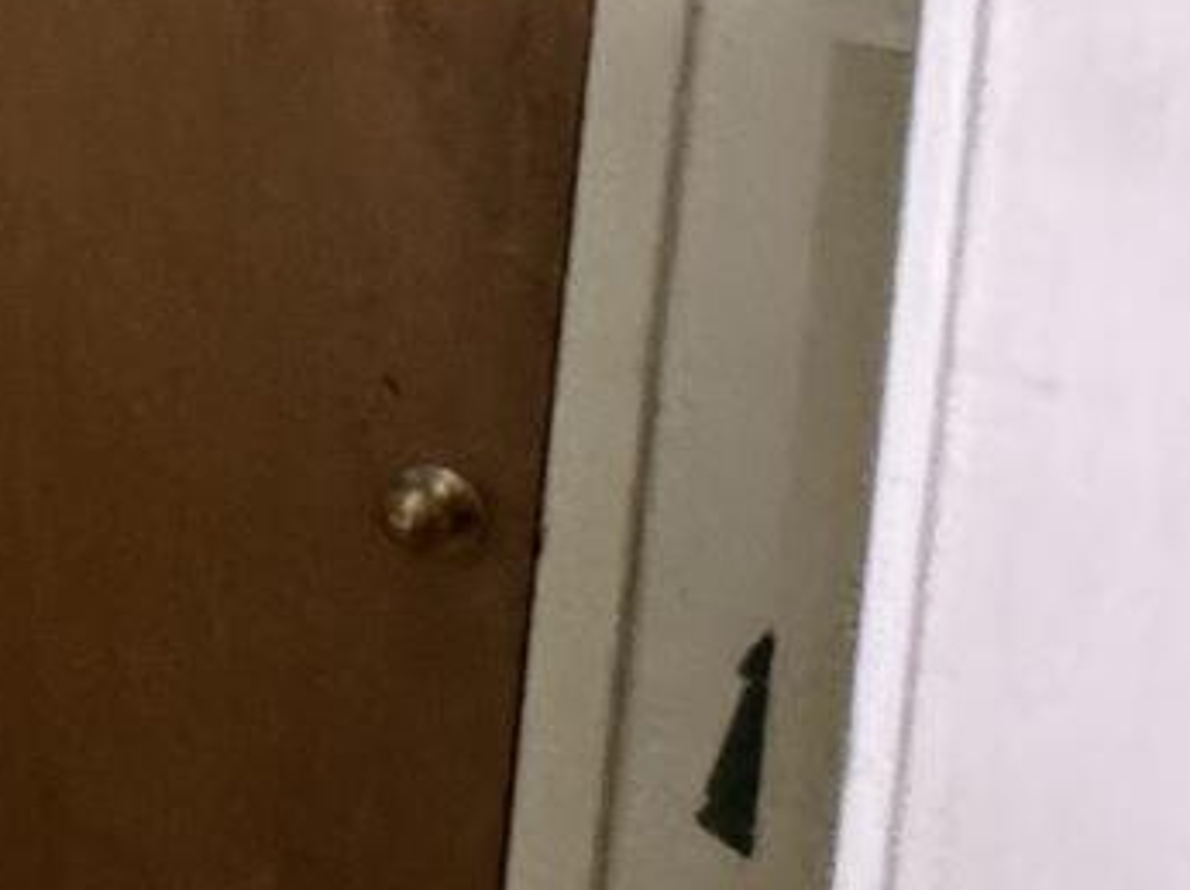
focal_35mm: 81
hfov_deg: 14.5
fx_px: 2783
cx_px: -1730
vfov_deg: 16.6
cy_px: -436
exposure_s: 1/60
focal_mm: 2.22
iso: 320
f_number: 2.2
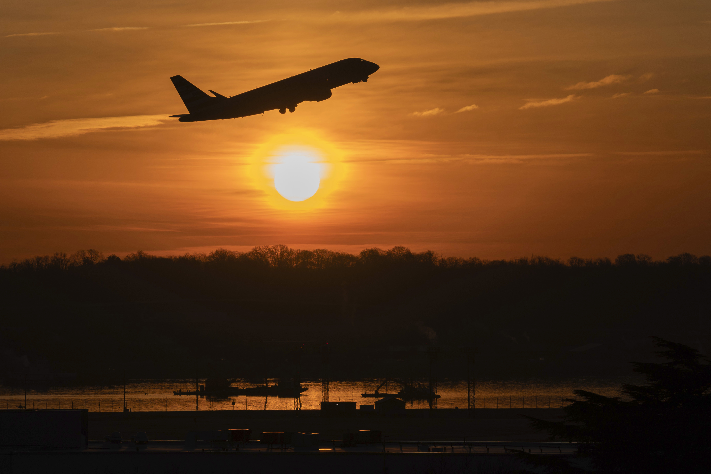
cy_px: 198
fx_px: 4739
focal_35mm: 240
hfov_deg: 8.6
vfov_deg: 5.7
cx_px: 313
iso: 100
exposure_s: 1/1600
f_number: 9
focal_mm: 200
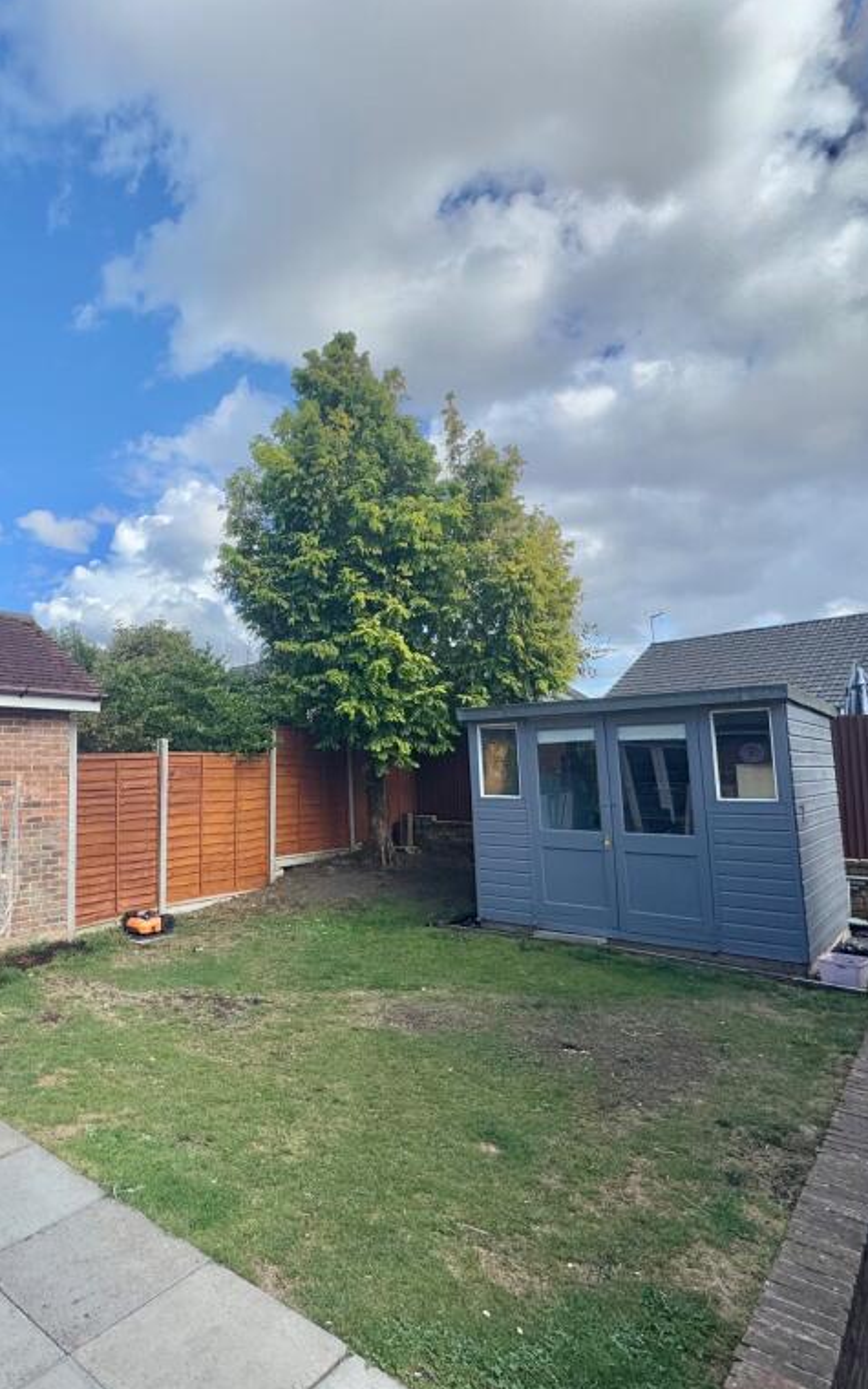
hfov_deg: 57.1
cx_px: 232
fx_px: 757
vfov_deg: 85.1
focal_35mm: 20
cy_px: 693
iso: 50
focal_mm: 2.22
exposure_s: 1/831
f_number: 2.2
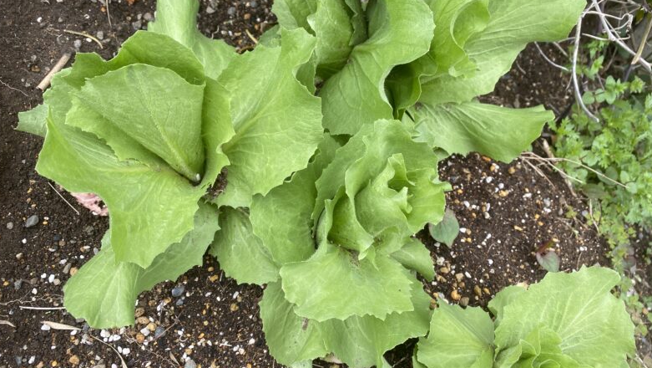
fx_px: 502
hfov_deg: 66.0
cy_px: 128
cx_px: 321
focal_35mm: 29
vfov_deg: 39.8
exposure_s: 1/332
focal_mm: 4.25
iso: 32
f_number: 1.8
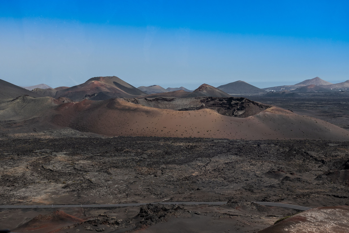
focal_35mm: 44
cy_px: 116
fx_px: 427
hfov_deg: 44.5
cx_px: 174
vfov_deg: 30.5
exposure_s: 1/640
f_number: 4
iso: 125
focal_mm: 16.17
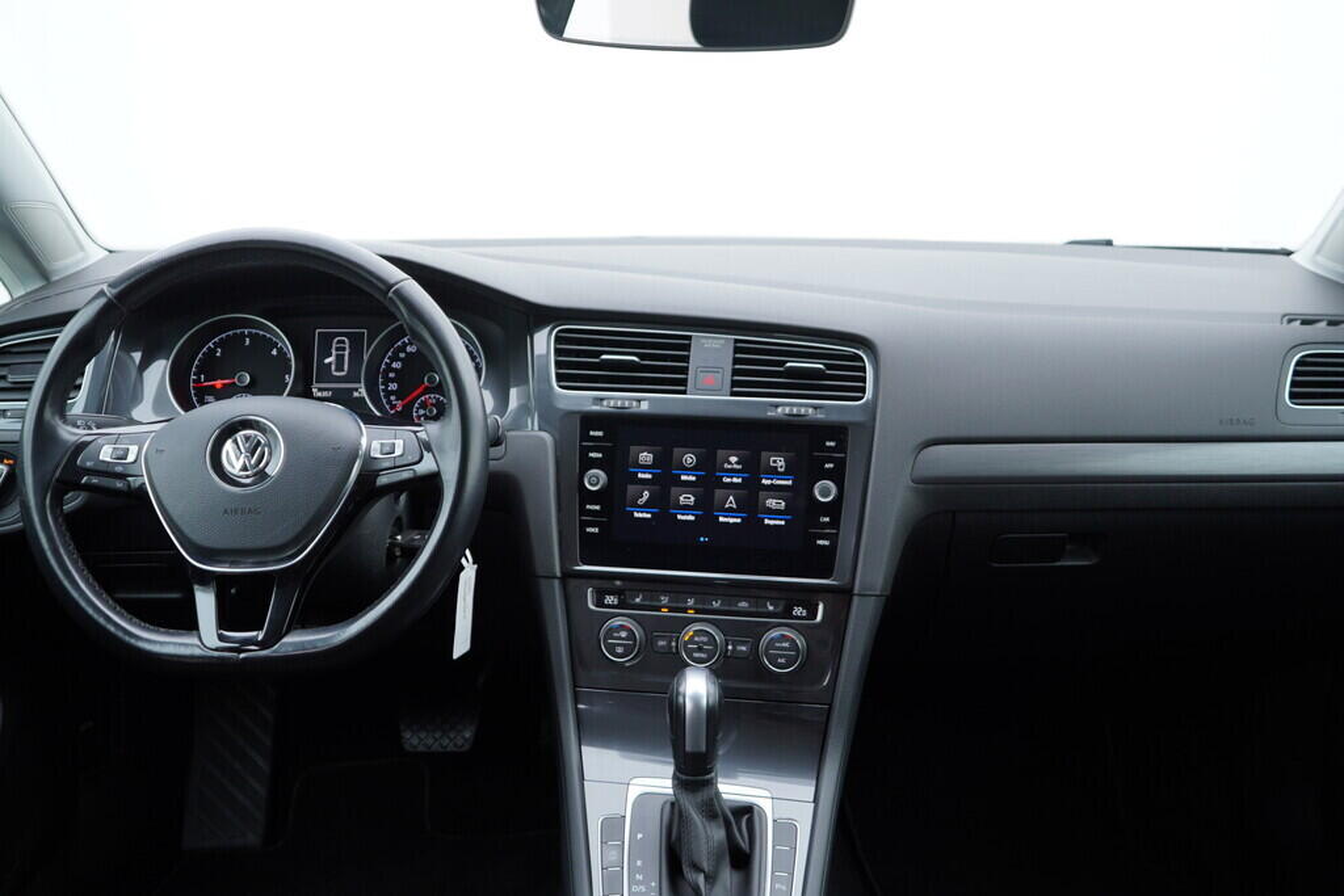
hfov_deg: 53.1
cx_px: 672
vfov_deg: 36.9
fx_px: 1344
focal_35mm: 36
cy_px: 448
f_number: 2.8
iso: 125
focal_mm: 24
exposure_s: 1/40
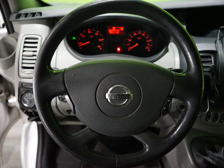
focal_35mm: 31
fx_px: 201
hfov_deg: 58.3
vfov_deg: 45.4
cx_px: 109
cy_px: 86
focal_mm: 28
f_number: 3.5
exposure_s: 1/160
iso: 6400
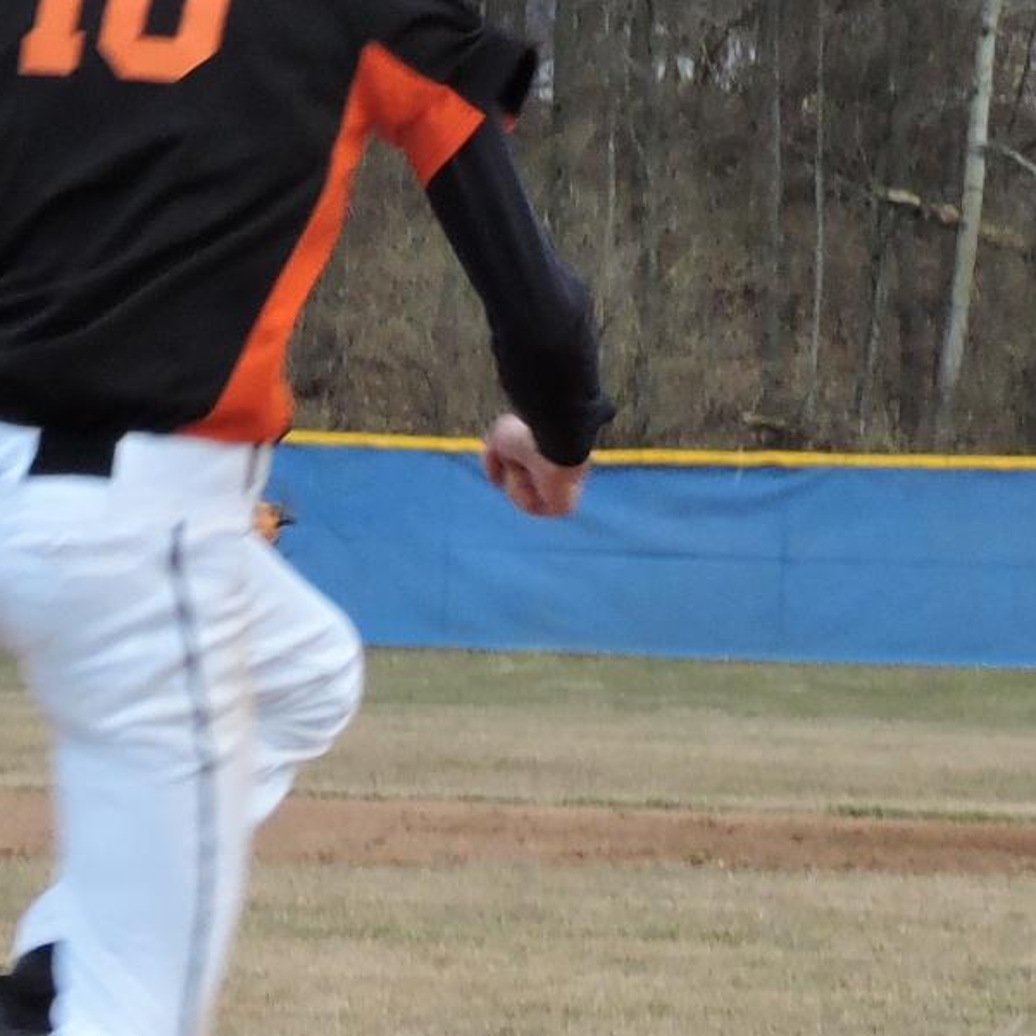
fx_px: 13273
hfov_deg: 4.5
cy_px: 469
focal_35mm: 392
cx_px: 413
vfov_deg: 4.5
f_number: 4.1
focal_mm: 17.8
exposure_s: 1/250
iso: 400
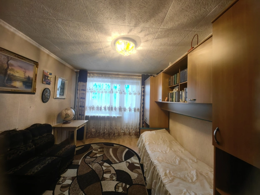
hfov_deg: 106.2
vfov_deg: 89.9
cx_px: 130
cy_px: 98
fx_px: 98
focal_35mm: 13
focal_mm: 1.76
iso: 250
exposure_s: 1/50
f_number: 2.2
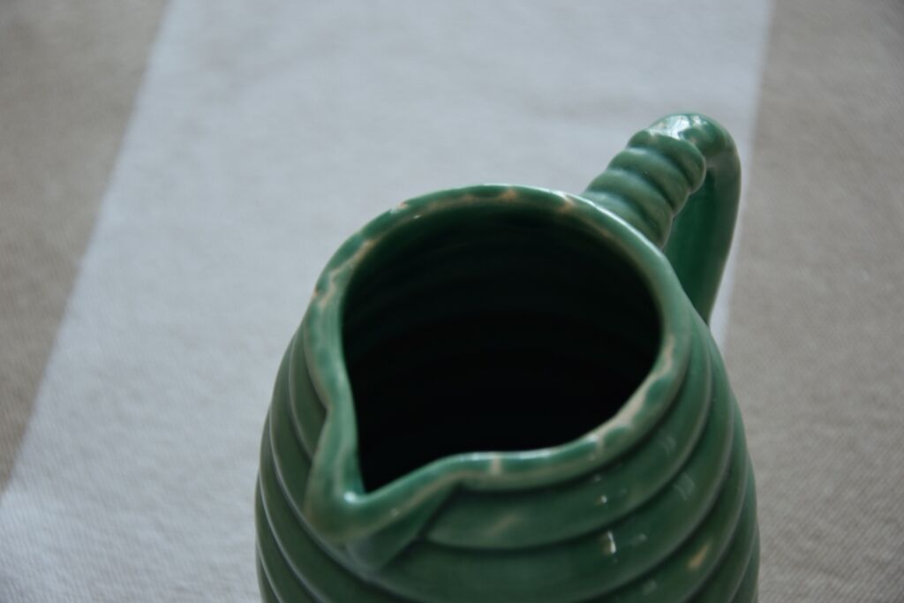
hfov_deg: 16.1
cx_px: 452
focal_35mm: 128
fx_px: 3202
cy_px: 302
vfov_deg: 10.8
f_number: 5.6
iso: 320
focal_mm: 85
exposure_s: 1/20
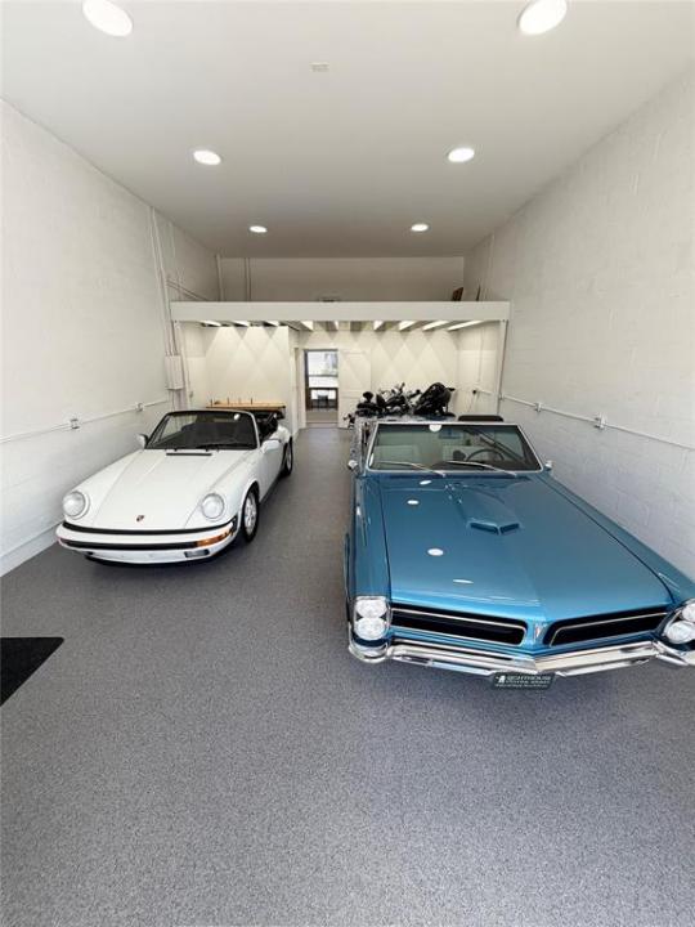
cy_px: 464
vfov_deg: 102.1
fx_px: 375
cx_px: 348
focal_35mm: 14
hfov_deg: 85.7
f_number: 2.2
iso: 40
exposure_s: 1/130
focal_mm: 2.22
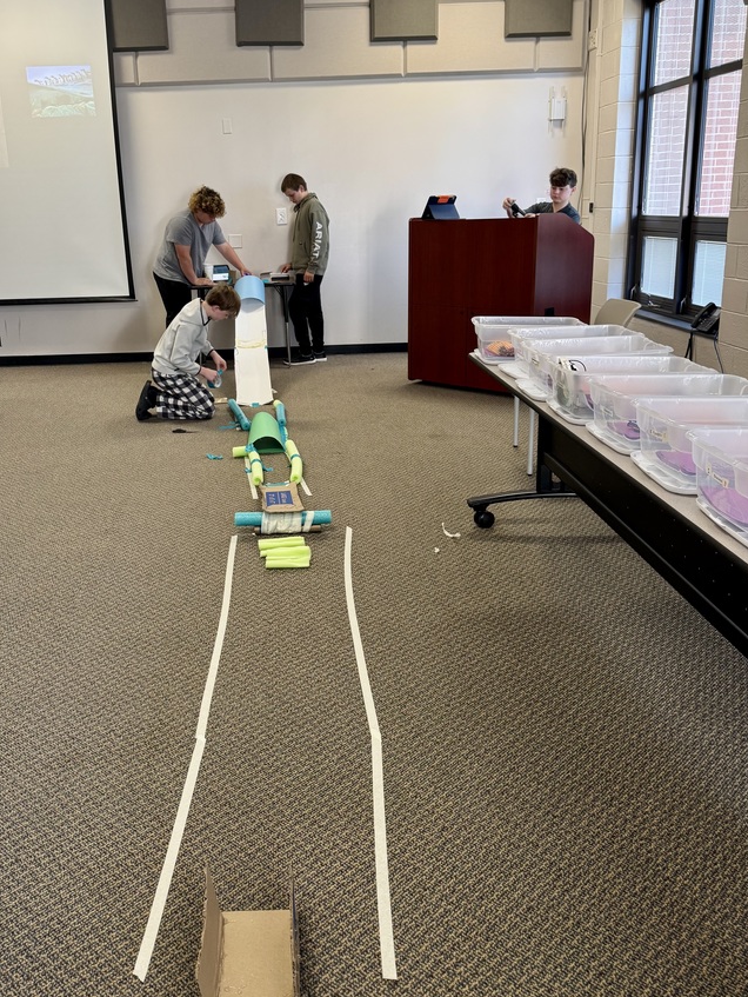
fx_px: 835
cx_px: 300
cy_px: 414
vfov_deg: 61.3
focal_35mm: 29
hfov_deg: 48.0
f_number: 1.78
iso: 200
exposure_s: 1/60
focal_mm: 6.76
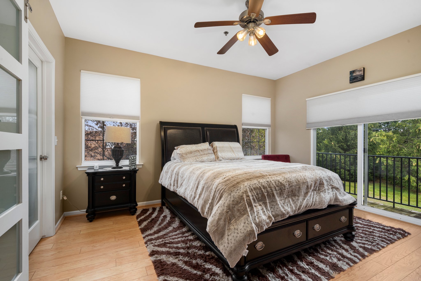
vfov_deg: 73.7
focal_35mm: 16
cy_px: 140
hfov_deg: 96.7
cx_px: 210
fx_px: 187
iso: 320
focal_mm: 16
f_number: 11
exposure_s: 1/4
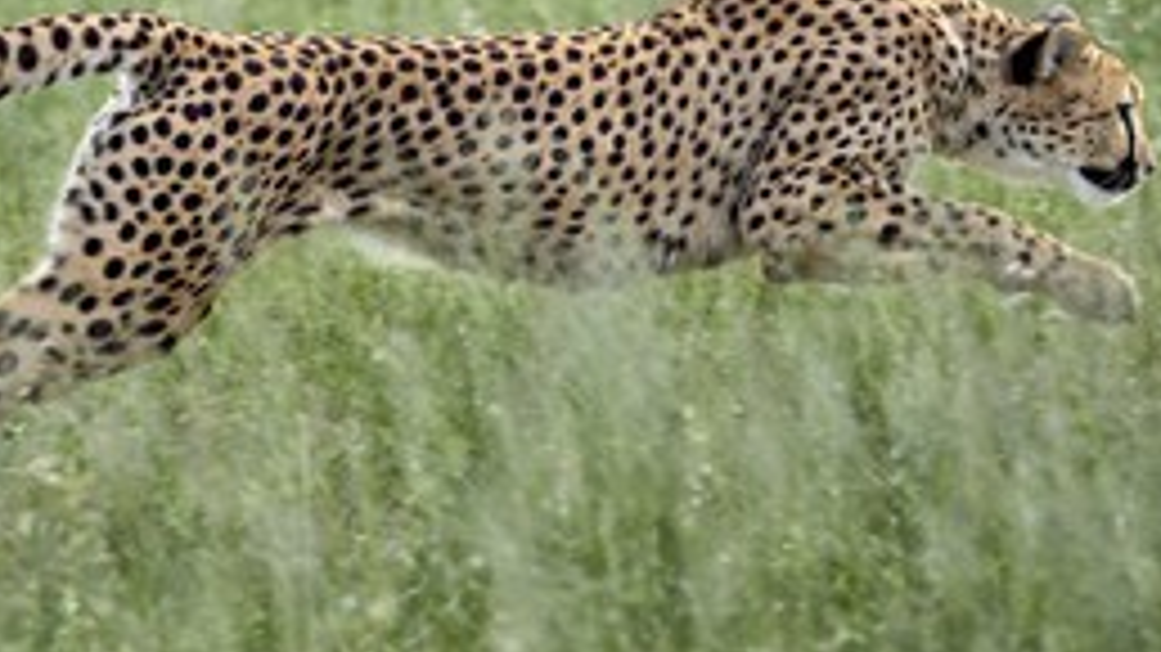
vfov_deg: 3.6
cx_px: 468
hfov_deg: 6.3
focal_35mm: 341
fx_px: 10496
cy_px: 220
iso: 400
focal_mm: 200
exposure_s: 1/1000
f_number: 5
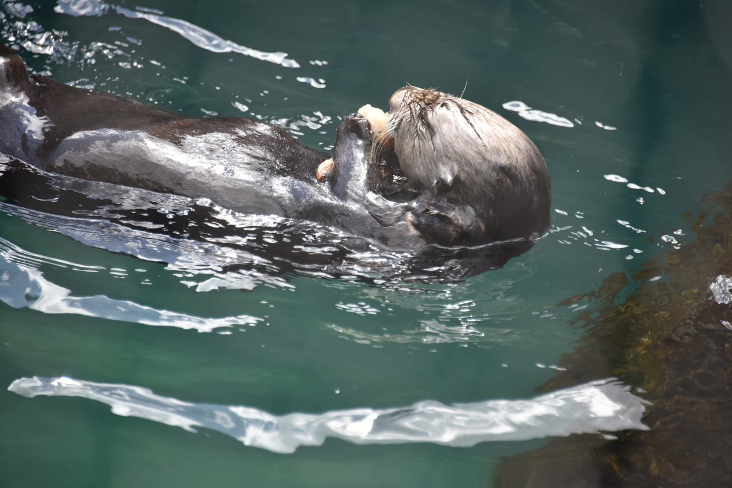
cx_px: 366
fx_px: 6101
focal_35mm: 300
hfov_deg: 6.9
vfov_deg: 4.6
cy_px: 244
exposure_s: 1/640
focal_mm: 300
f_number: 5.6
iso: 720
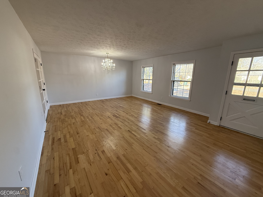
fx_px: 106
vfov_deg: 85.7
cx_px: 132
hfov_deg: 102.1
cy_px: 98
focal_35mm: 14
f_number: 2.2
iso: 200
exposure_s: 1/120
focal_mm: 2.22
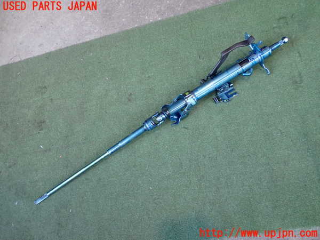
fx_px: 277
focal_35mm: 30
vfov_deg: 46.8
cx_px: 160
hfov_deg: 60.0
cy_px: 120
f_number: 2.3
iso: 200
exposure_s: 1/50
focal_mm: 5.4
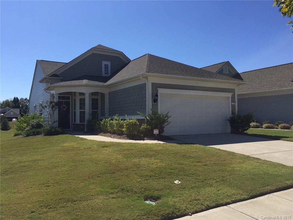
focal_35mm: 29
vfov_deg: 48.2
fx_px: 245
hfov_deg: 61.7
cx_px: 146
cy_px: 110
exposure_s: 1/2825
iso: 32
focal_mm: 4.15
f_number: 2.2
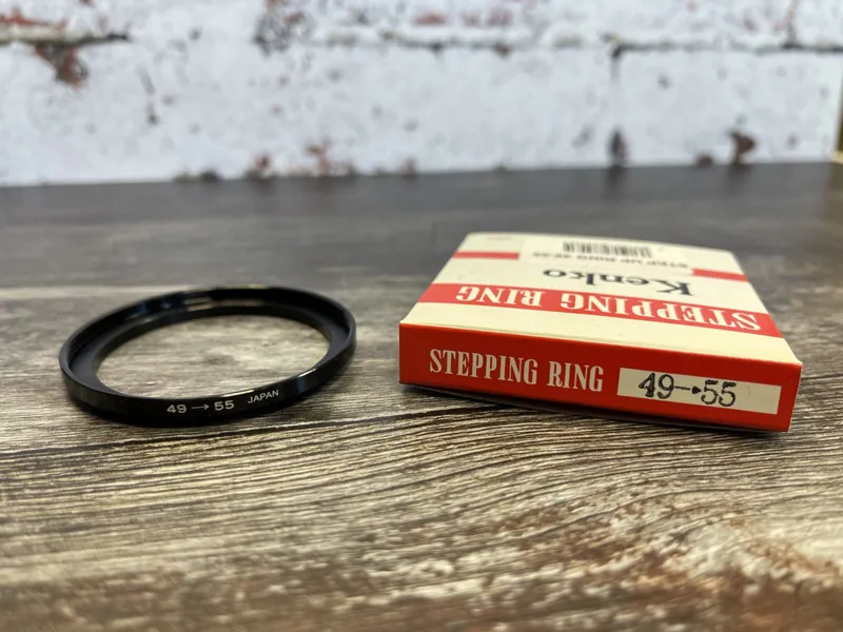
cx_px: 422
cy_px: 316
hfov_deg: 67.3
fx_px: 633
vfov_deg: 53.1
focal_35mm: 26
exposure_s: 1/100
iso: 100
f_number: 1.6
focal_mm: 5.1
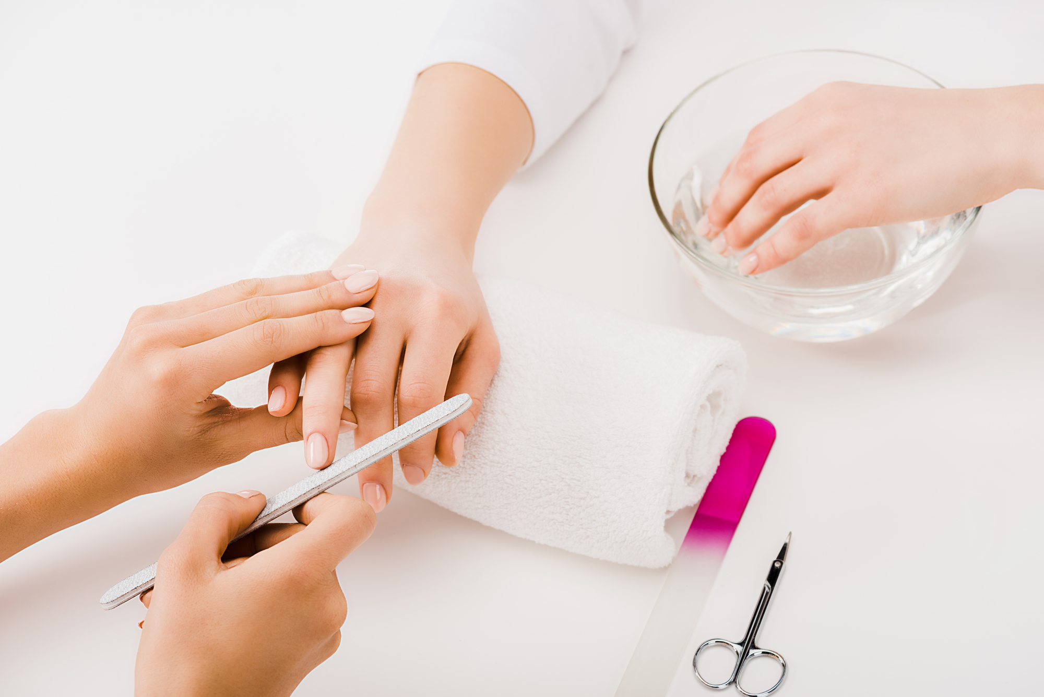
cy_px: 348
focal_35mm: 105
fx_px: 3046
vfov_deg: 13.1
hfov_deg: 19.4
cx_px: 522
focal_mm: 105
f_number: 10
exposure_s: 1/200
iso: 100
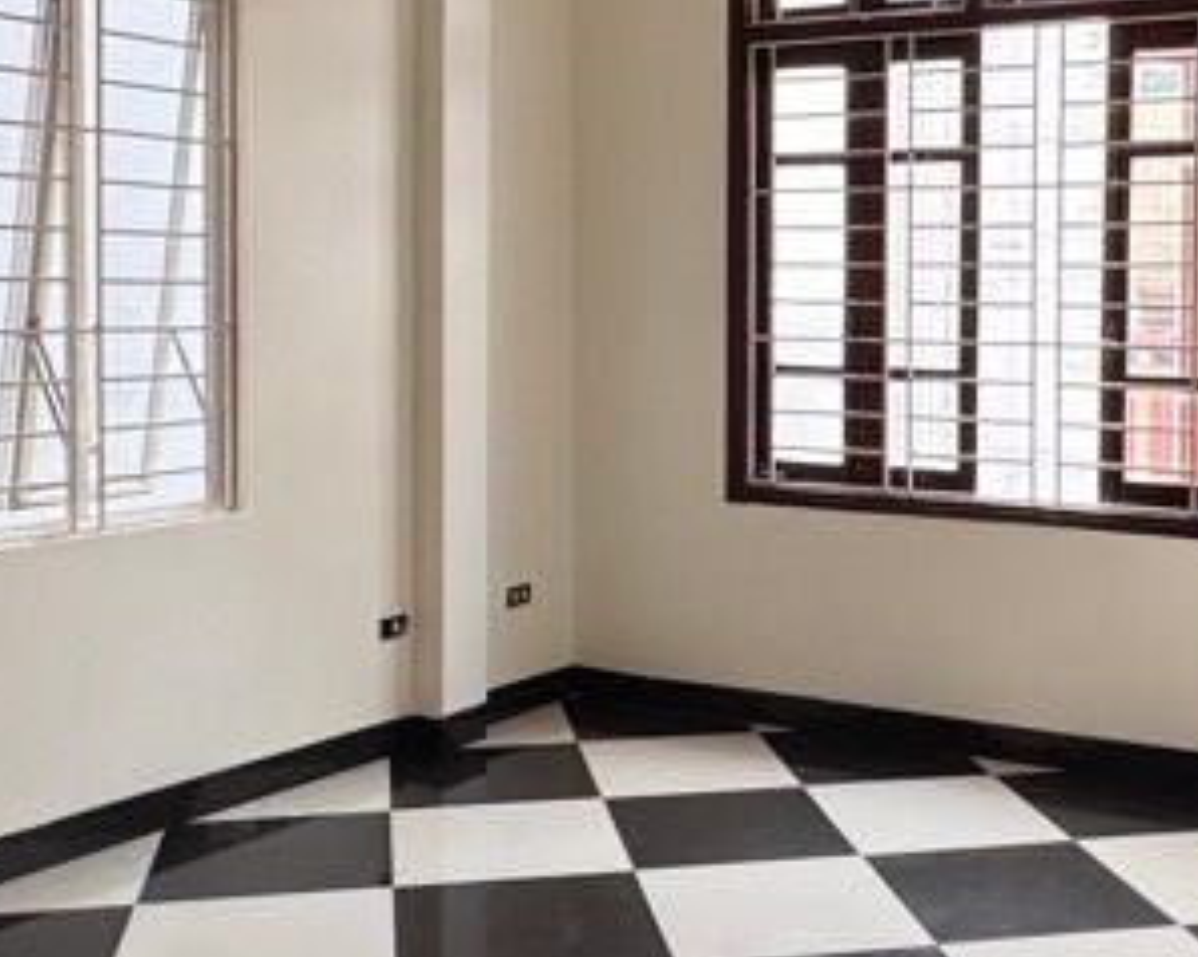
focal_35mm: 47
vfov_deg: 31.9
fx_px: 1665
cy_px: 346
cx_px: 744
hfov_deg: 39.3
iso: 80
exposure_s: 1/99
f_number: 2.2
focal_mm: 2.22
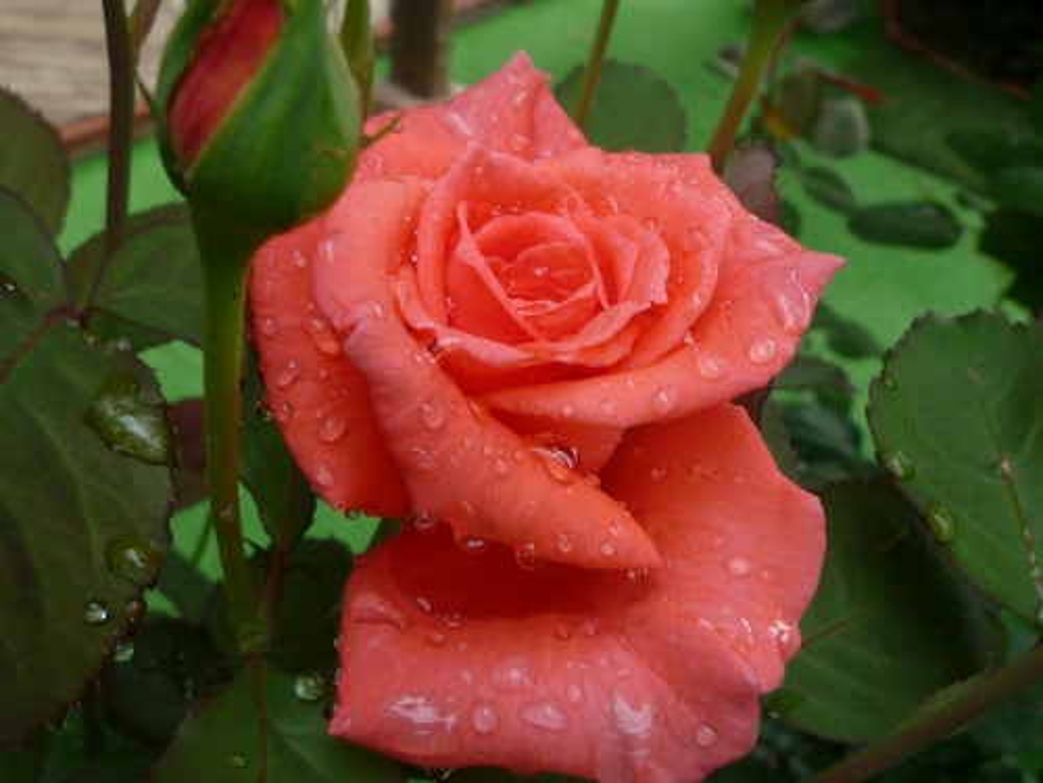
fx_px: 753
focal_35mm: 25
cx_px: 522
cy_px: 392
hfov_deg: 69.4
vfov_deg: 54.9
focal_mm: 4.4
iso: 100
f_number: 2.8
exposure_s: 1/200
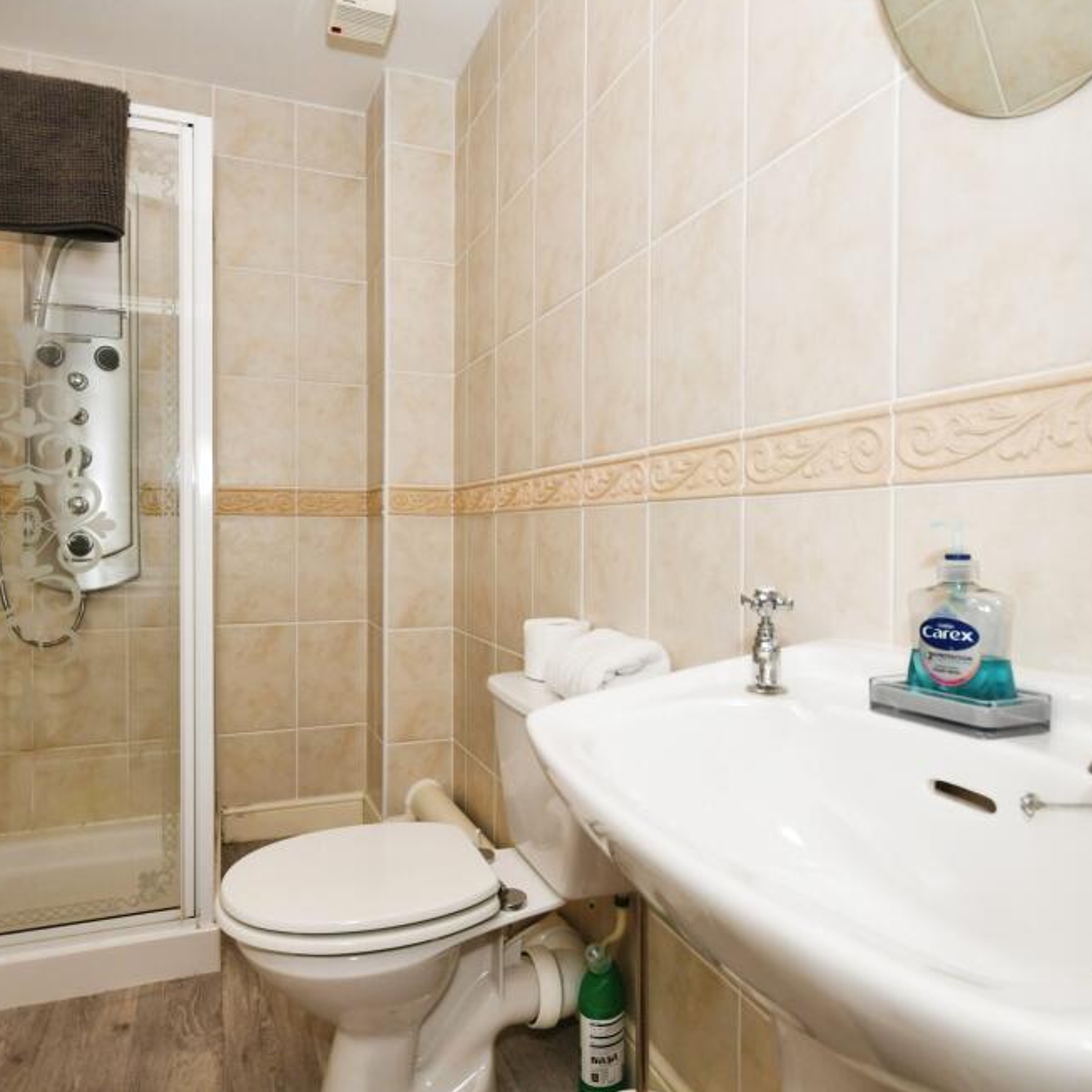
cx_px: 488
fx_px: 714
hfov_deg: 74.6
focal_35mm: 20
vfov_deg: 74.8
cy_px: 554
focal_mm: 10
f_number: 8
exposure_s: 1/60
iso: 400
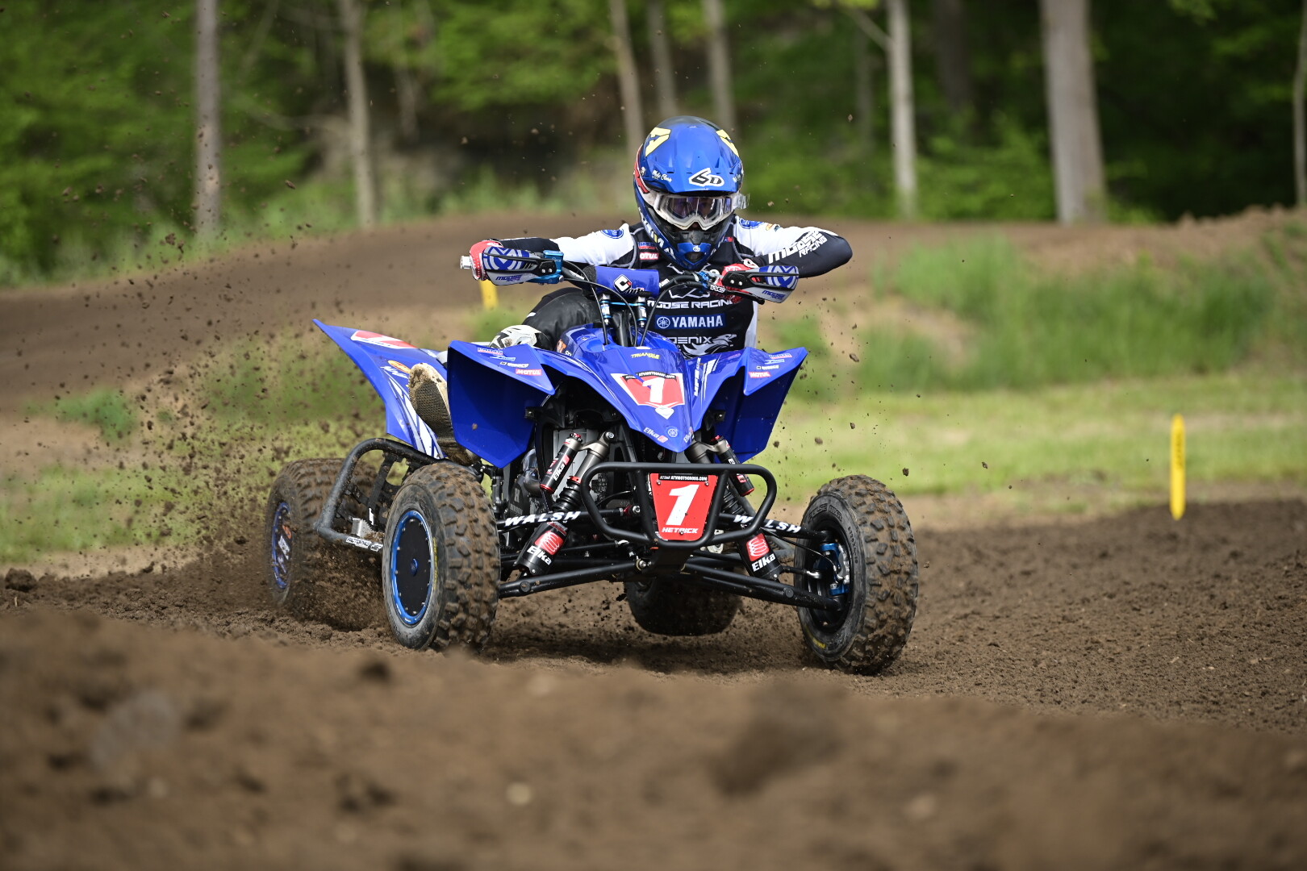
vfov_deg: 8.6
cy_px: 436
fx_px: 5808
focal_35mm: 160
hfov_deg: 12.8
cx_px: 654
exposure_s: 1/1000
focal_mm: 160
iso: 140
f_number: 2.8
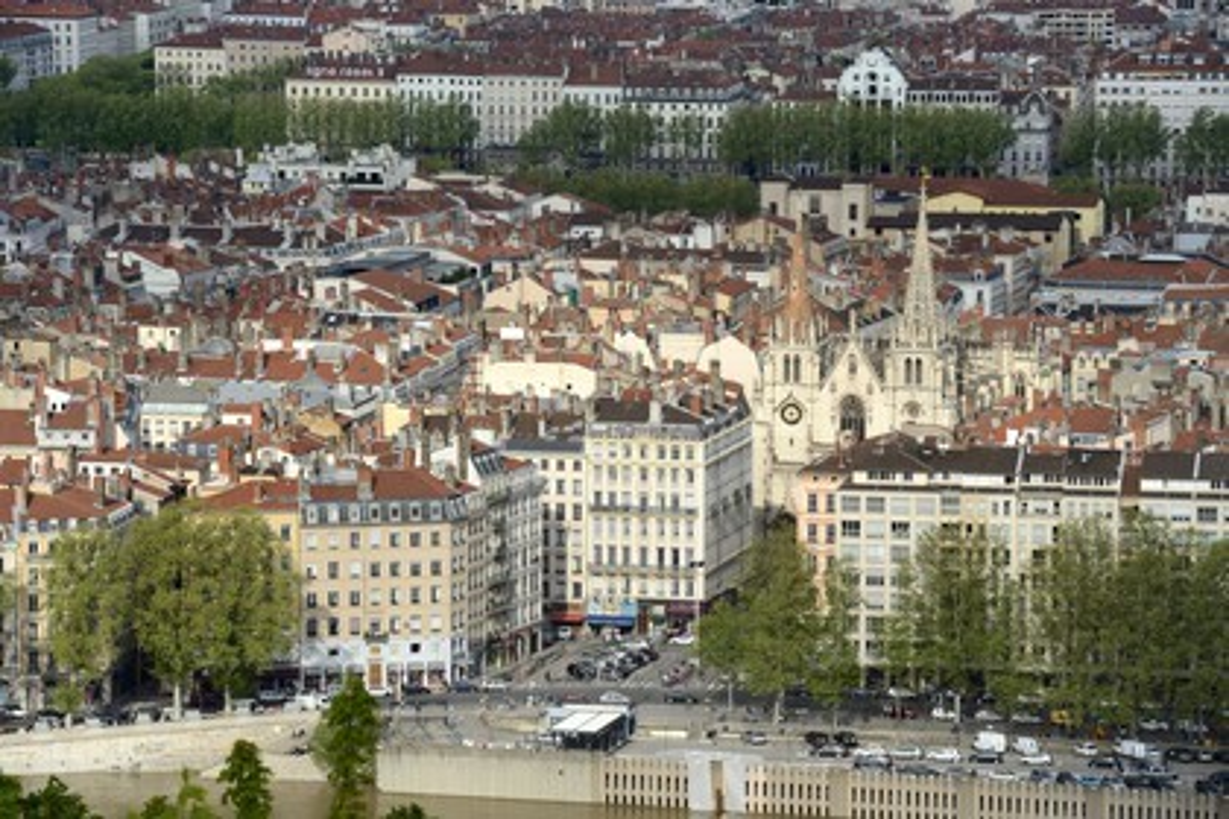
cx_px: 614
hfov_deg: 12.1
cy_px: 410
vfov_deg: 8.1
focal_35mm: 170
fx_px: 5803
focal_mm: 170
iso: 200
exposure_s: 1/320
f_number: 10
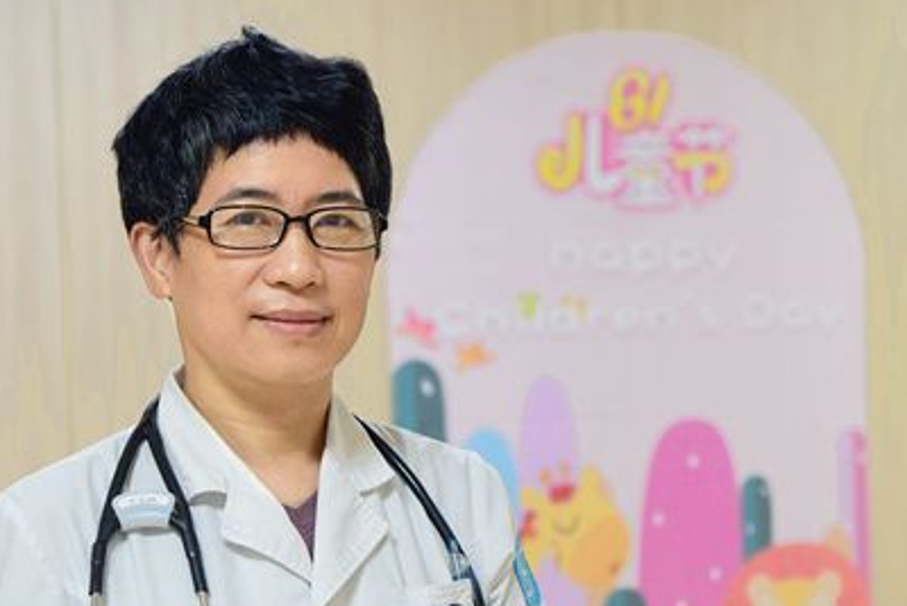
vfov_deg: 13.6
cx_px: 426
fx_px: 2520
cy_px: 477
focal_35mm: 100
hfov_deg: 20.4
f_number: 3.5
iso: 640
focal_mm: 50
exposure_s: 1/50
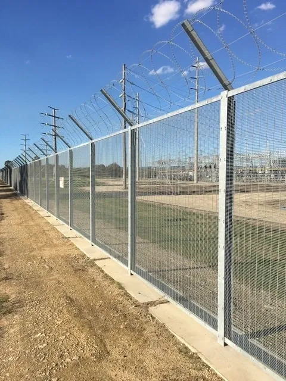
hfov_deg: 48.2
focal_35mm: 29
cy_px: 190
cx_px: 143
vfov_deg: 61.7
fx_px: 319
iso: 25
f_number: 2.2
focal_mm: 4.15
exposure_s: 1/1709
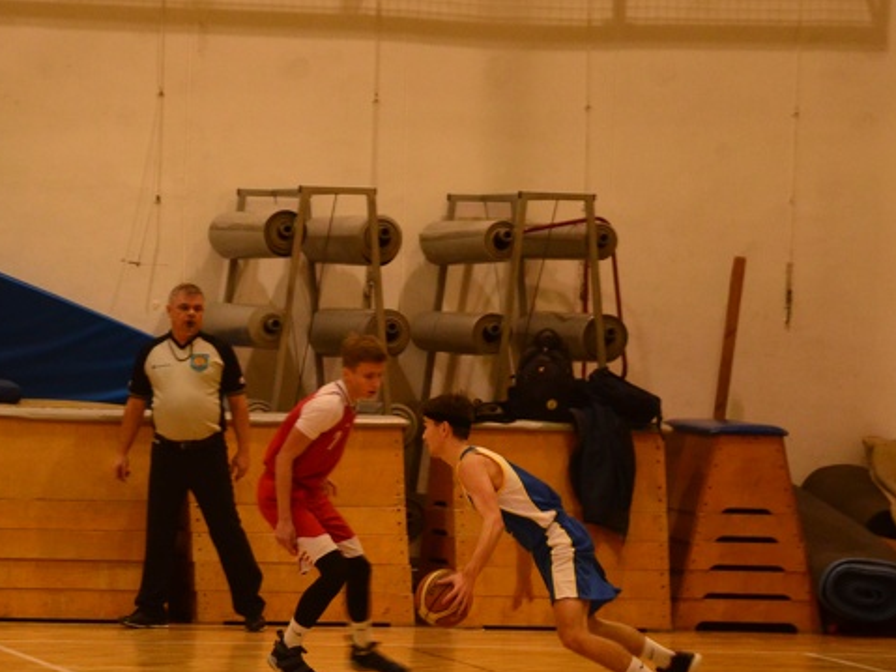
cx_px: 355
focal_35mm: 250
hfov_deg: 7.9
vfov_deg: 5.9
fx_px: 6464
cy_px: 453
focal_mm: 105
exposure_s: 1/160
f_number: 5.6
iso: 2000
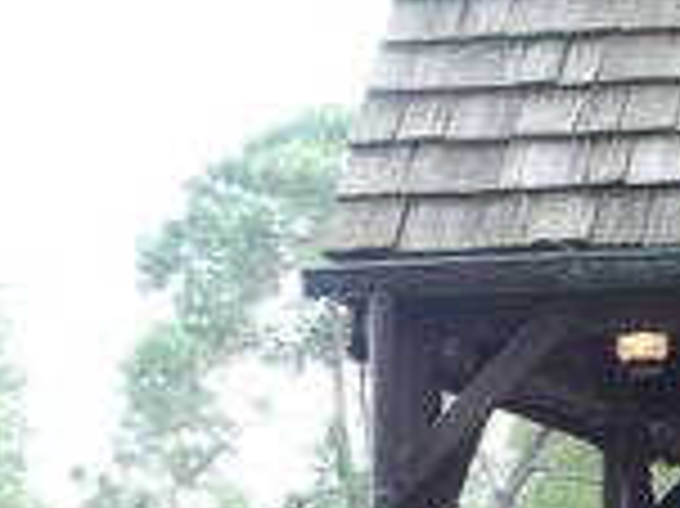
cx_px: 1072
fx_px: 3082
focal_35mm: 157
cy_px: 967
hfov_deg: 11.9
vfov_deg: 9.0
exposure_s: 1/60
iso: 80
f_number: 3.4
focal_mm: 7.9
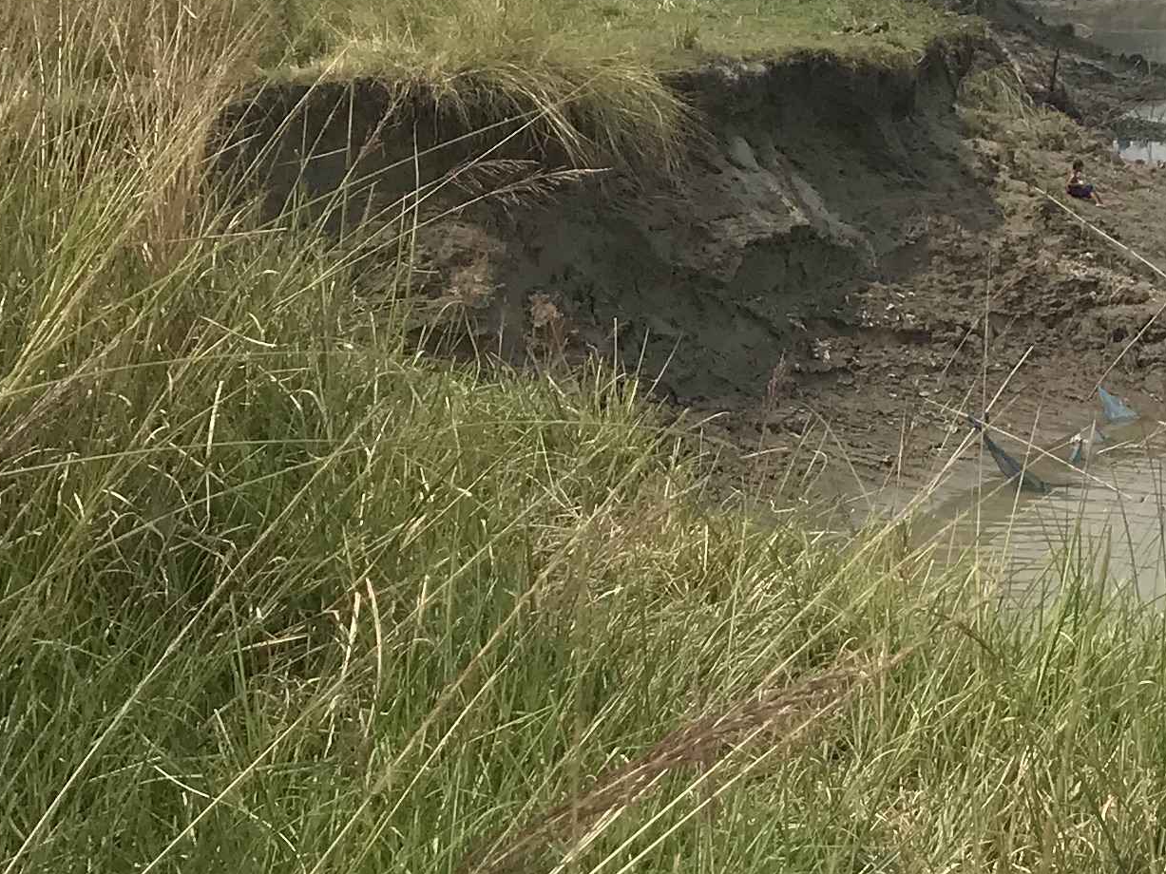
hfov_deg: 18.3
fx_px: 3099
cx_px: 1871
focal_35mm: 92
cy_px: -143
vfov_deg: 15.5
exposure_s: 1/3690
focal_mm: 3.99
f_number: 1.8
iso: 20
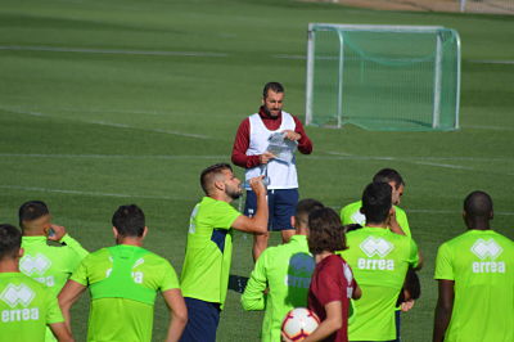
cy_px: 171
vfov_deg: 3.0
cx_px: 257
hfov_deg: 4.6
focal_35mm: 450
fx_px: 6420
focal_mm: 300
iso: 250
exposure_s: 1/2000
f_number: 5.6
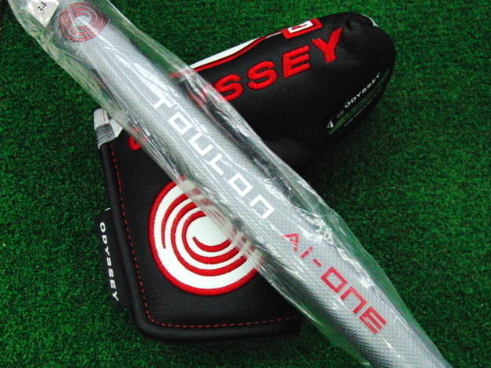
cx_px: 251
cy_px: 186
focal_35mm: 38
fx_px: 539
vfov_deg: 37.7
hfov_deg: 49.0
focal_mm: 6.42
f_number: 3.6
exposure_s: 1/500
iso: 3200
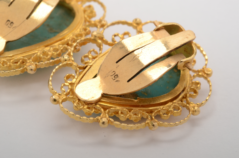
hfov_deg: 22.7
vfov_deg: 15.1
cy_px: 79
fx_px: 596
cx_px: 120
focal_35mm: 90
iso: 400
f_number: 22
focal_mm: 60
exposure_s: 1/160
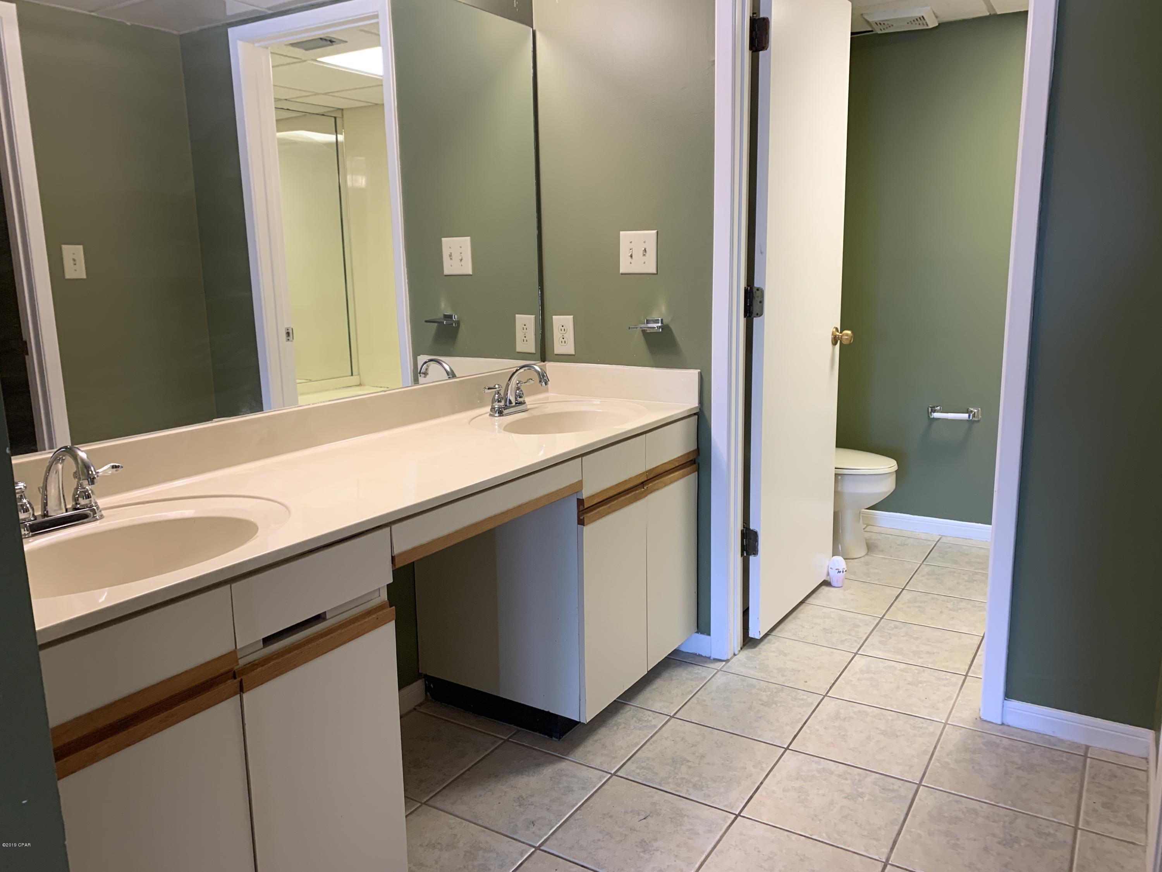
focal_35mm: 26
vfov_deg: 53.1
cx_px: 581
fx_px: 873
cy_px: 436
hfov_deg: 67.3
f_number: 1.8
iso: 80
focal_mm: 4.25
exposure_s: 1/60
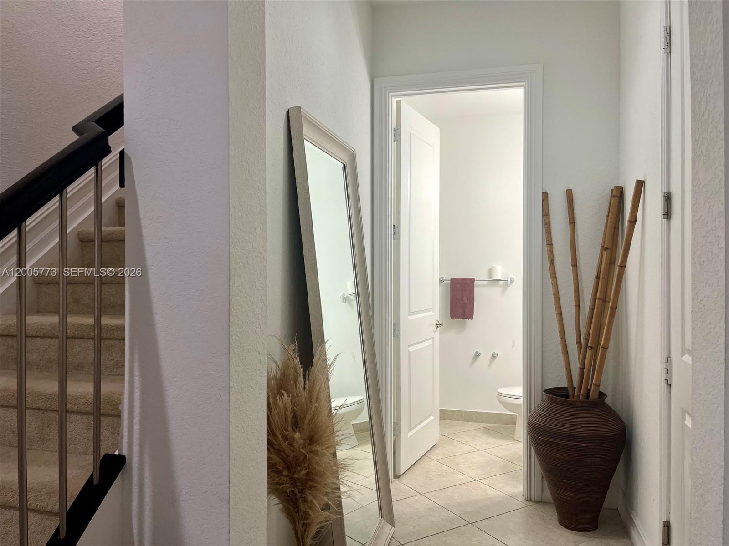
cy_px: 273
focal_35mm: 26
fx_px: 548
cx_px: 364
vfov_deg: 53.1
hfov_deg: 67.3
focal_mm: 5.1
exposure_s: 1/60
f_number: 1.6
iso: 64
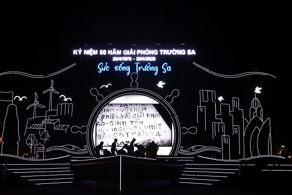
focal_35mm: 48
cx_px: 146
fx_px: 389
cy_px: 98
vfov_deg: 28.1
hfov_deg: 41.1
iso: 8000
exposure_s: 1/50
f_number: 14
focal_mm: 32
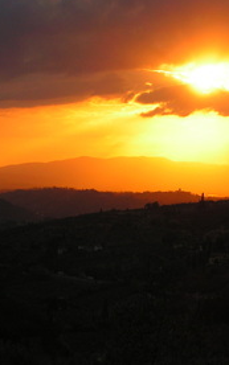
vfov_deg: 13.3
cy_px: 210
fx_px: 1564
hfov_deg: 8.4
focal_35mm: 157
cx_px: 147
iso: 50
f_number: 5
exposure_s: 1/250
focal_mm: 14.8
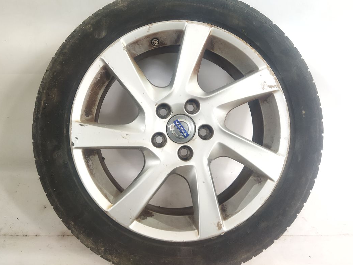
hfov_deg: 58.3
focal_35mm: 31
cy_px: 119
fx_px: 316
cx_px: 173
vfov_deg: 45.4
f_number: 1.79
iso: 322
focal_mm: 4.71
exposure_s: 1/50
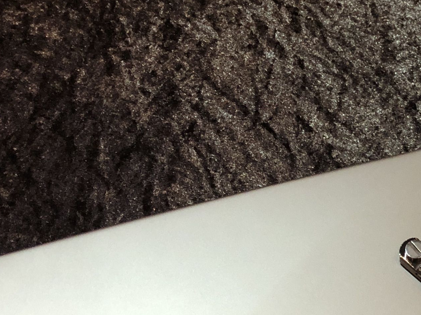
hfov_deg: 20.6
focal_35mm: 89
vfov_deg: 16.6
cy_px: 207
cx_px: 502
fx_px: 1082
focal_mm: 3.99
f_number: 1.8
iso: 100
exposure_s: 1/11
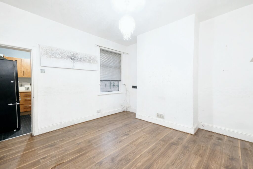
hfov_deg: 100.4
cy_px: 84
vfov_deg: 77.3
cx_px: 126
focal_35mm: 15
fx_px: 105
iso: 4000
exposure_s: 1/38
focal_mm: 10
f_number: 5.6
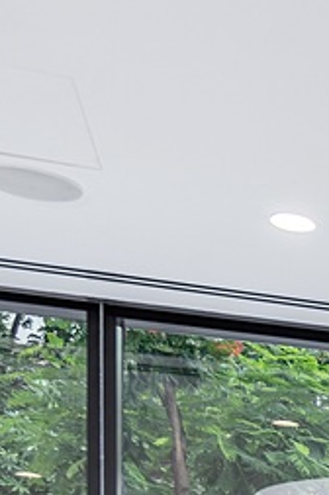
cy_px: 747
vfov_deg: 18.9
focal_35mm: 95
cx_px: 905
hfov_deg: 10.9
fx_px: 1306
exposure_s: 1/60
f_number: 5.6
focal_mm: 20
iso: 100
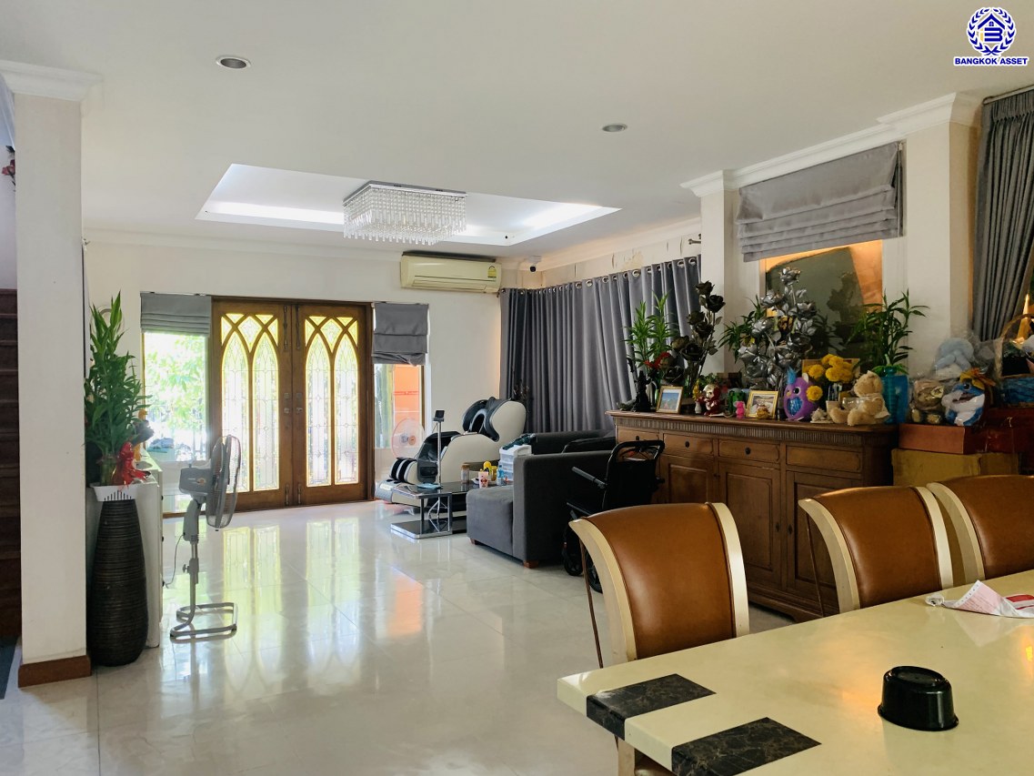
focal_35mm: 26
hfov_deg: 67.3
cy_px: 388
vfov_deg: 53.1
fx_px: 777
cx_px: 517
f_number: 1.8
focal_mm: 4.25
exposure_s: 1/1001
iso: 25
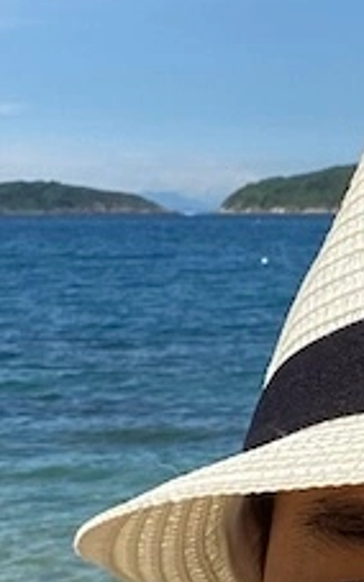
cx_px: 481
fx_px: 2062
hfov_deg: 9.9
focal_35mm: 130
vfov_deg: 16.0
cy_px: 410
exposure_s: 1/1172
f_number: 2.2
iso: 25
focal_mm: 2.71
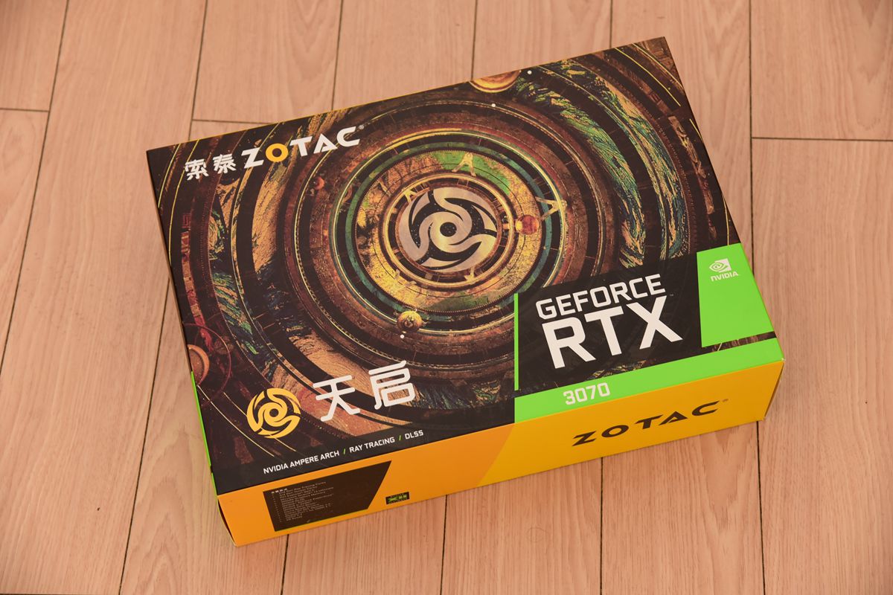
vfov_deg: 18.2
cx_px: 446
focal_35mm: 75
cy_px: 298
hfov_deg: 27.0
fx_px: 1860
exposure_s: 1/60
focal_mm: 75
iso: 1600
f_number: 5.6
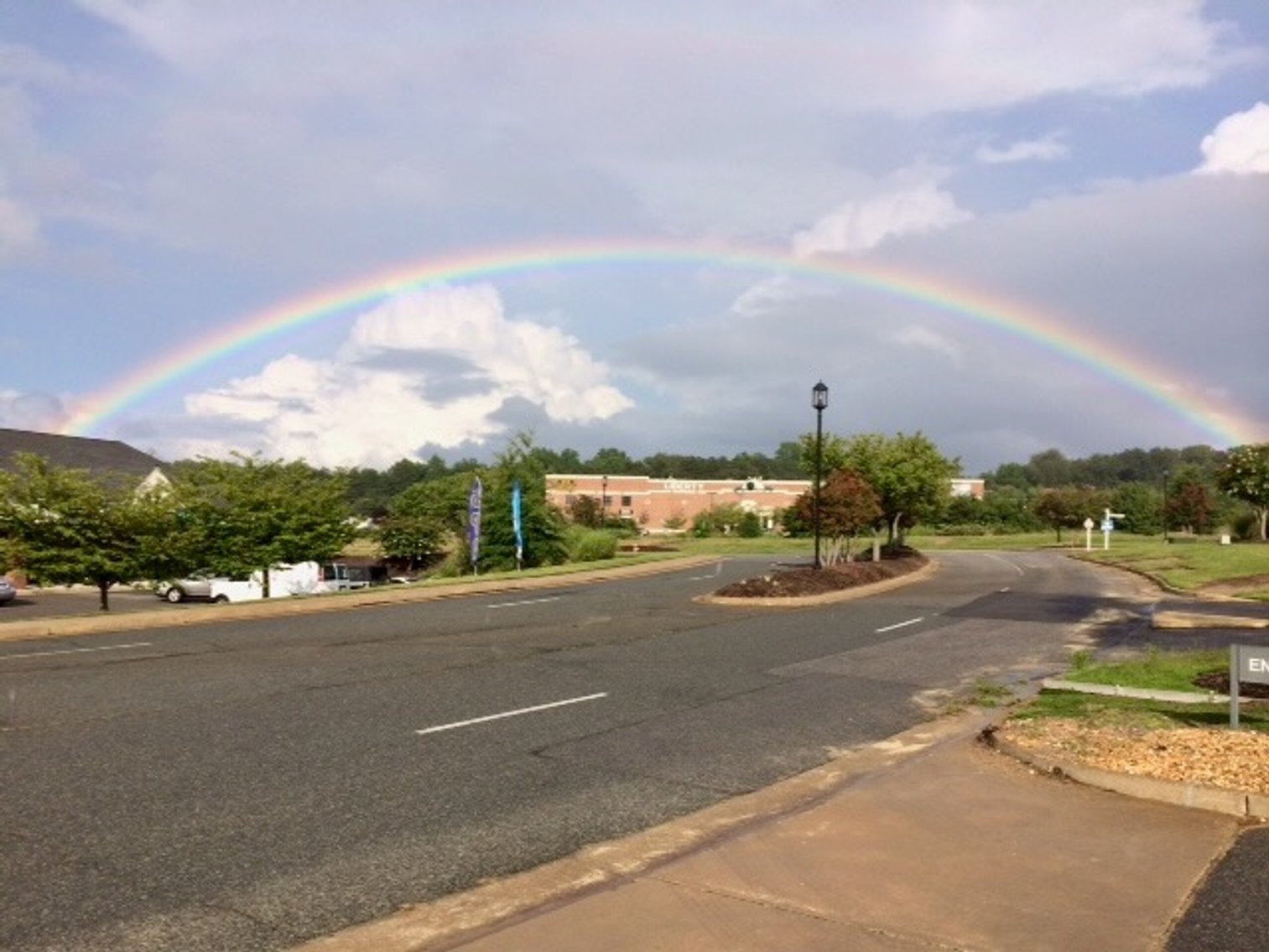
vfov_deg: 46.8
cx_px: 634
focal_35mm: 30
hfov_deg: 60.0
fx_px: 1100
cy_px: 476
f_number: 2.2
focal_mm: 4.12
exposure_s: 1/2933
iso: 40
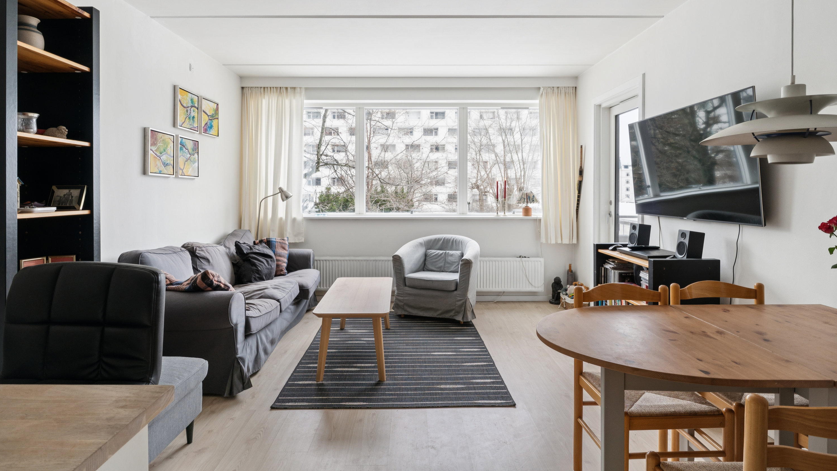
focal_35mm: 20
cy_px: 191
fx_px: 436
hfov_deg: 87.7
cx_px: 420
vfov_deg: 56.4
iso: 250
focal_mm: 12.4
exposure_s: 1/8
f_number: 7.1
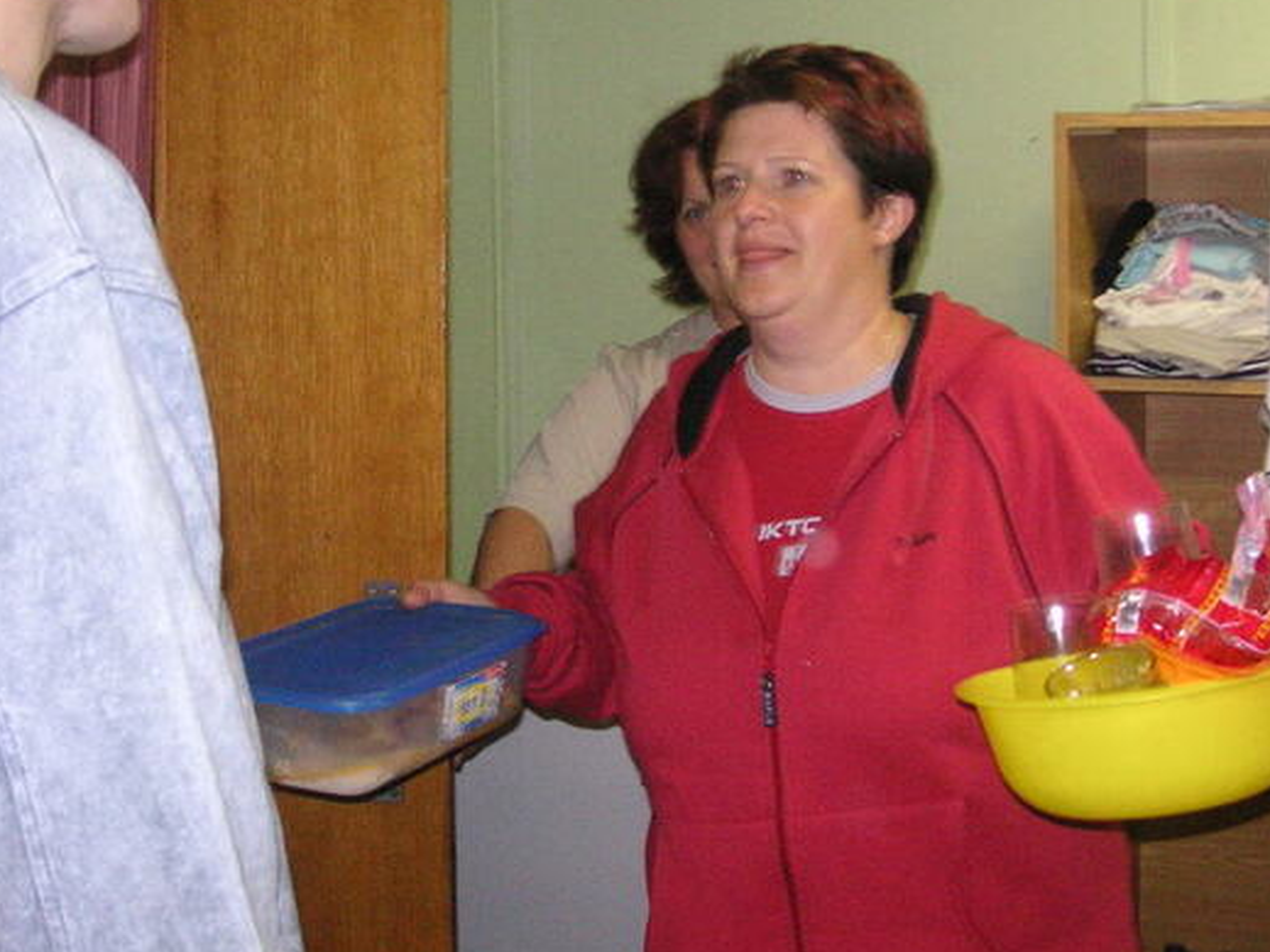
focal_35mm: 57
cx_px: 808
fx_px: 2091
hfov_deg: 33.6
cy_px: 306
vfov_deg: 25.5
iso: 160
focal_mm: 6.1
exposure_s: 1/45
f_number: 2.8
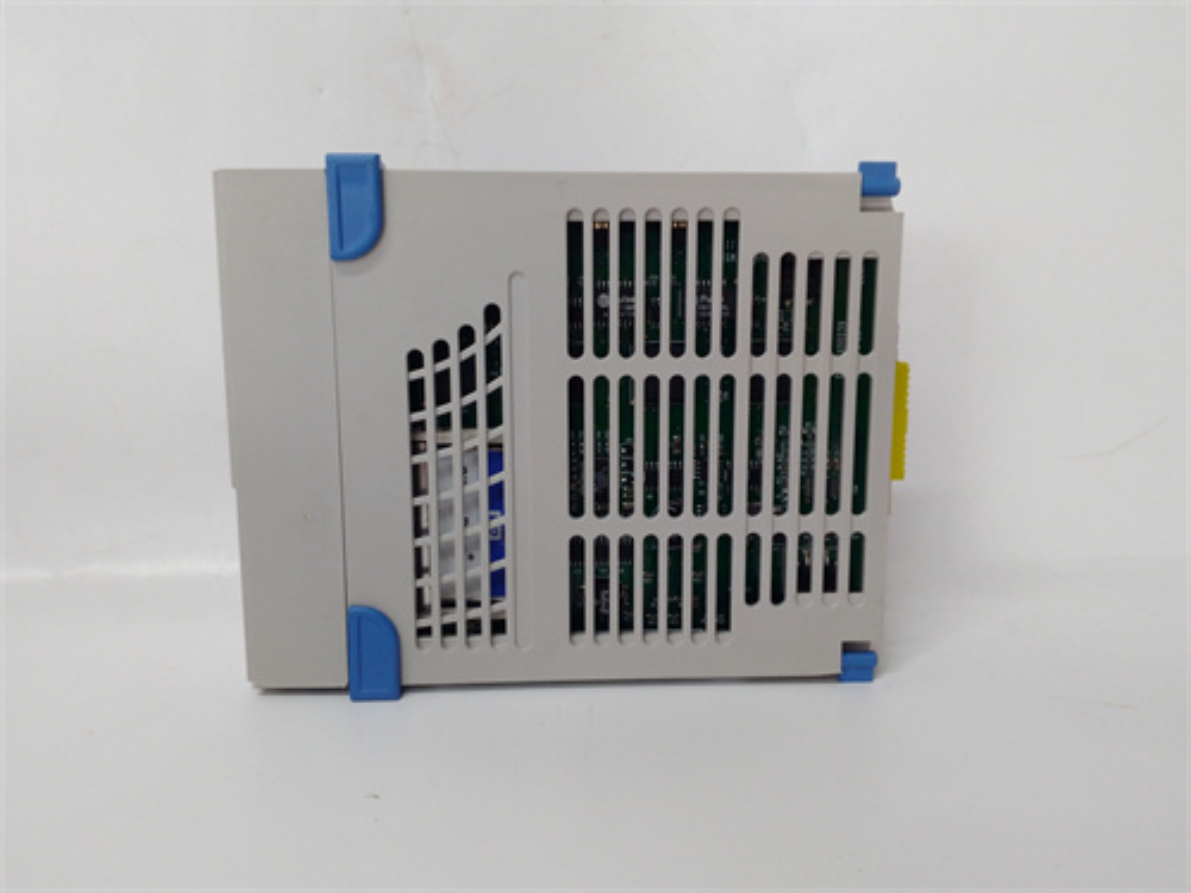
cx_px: 596
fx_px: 929
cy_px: 446
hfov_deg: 65.3
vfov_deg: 51.4
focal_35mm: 27
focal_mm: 3.79
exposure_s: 1/30
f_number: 2
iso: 133
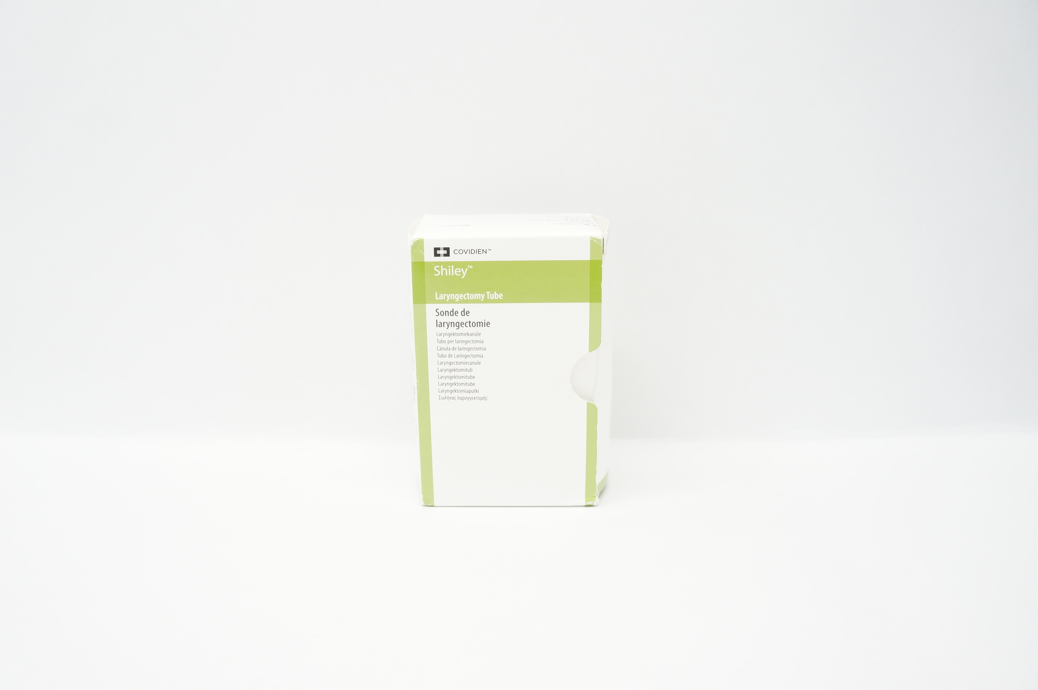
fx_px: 778
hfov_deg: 67.4
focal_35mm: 27
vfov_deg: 47.8
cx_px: 519
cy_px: 345
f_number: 4
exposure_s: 1/60
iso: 400
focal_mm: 18
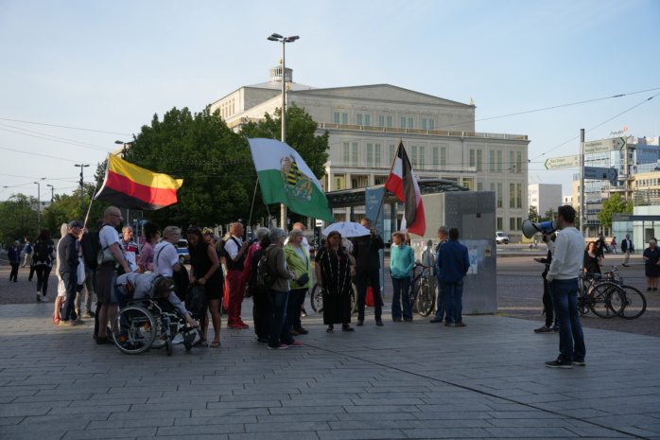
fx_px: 770
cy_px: 220
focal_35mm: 42
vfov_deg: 31.9
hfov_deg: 46.4
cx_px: 330
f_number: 5.6
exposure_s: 1/200
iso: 100
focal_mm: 42
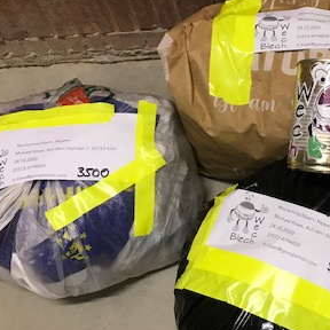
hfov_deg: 29.7
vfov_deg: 31.1
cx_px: 302
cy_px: 170
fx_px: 593
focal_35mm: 55
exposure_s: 1/17
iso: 64
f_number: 1.8
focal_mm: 3.99
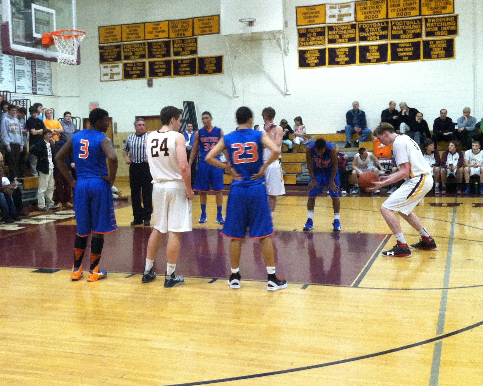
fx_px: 729
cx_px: 165
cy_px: 179
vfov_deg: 29.7
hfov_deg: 36.3
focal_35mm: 51
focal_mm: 3.85
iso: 125
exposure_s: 1/15
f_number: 2.8
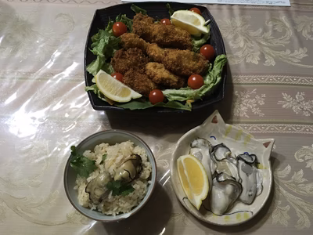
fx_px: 262
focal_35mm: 29
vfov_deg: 48.2
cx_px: 156
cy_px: 118
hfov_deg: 61.7
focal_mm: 4.15
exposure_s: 1/30
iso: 200
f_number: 2.2
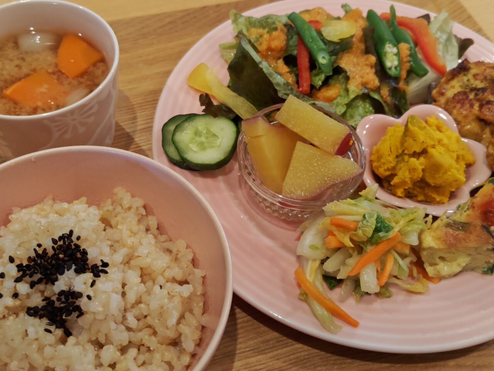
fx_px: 328
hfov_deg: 73.9
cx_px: 247
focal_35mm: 23
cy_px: 186
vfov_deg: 58.9
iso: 199
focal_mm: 5.56
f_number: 1.9
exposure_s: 1/50
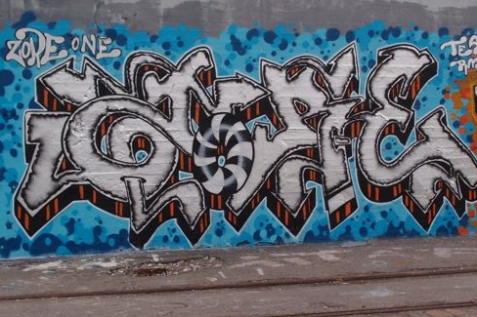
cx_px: 242
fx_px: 649
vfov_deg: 27.5
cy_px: 180
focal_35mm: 49
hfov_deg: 40.4
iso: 100
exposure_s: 1/200
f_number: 2.8
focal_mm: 9.87
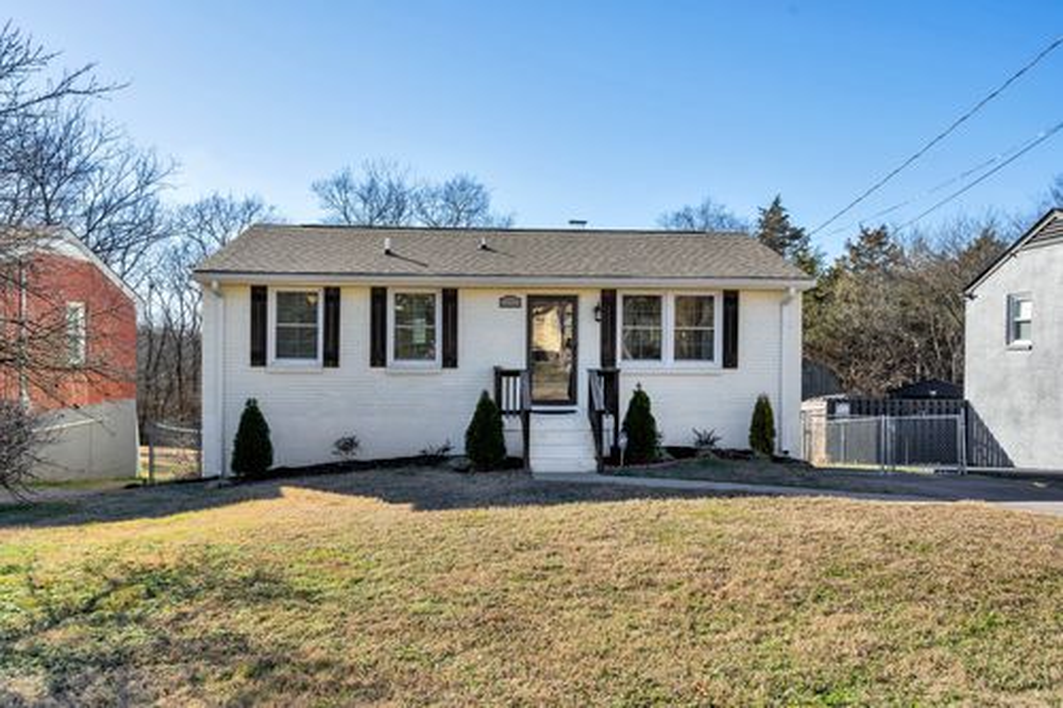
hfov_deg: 67.4
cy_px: 354
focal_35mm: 27
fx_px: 797
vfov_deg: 47.9
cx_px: 532
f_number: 8
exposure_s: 1/125
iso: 100
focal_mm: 27
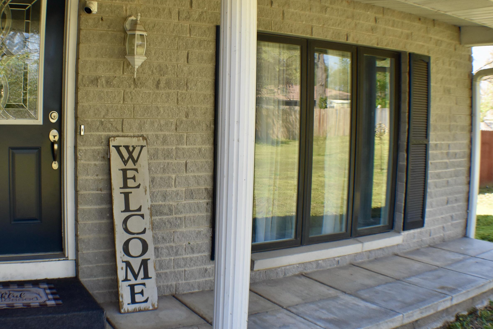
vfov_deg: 25.5
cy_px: 126
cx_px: 185
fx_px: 726
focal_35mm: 53
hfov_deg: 37.3
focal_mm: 28
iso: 800
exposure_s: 1/400
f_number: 8
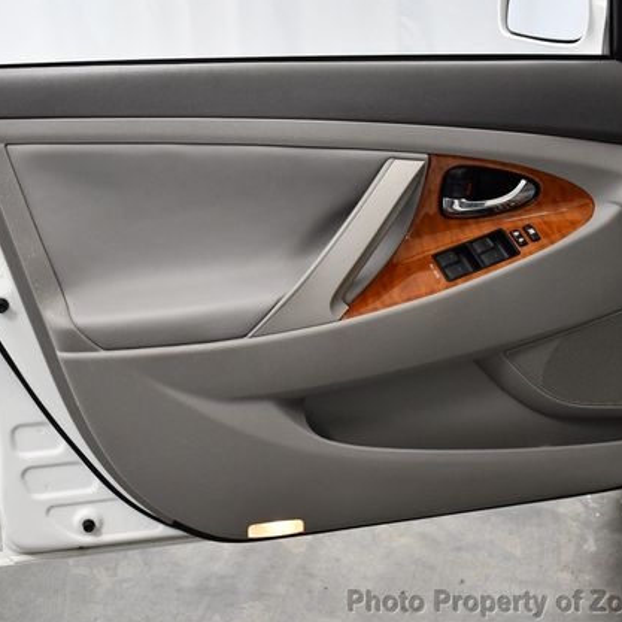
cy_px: 312
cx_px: 330
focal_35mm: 47
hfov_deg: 36.0
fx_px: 955
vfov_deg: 36.1
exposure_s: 1/125
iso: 1100
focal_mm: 18
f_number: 3.5
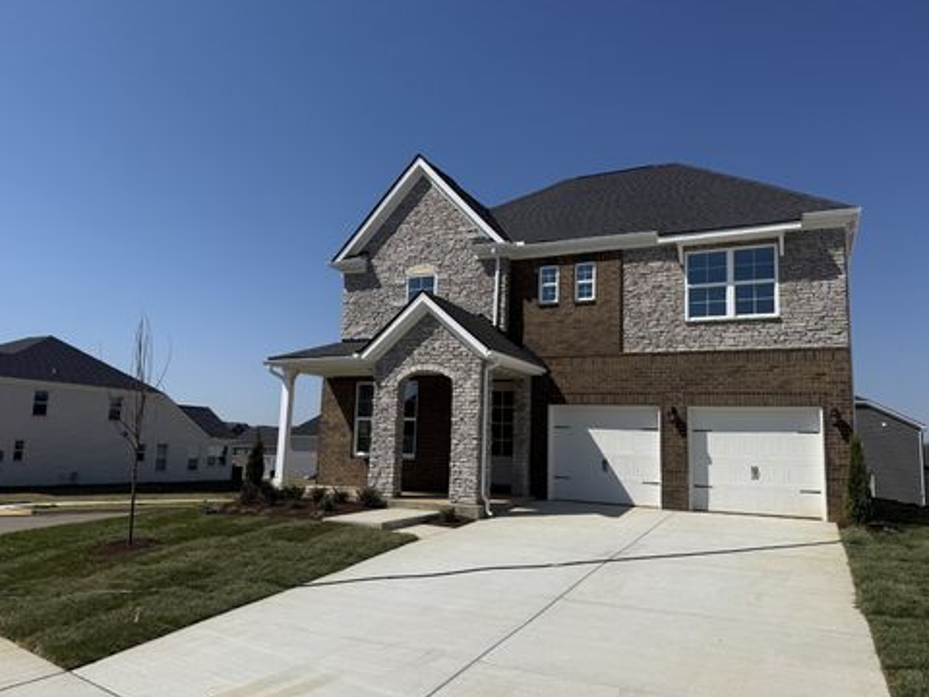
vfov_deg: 54.9
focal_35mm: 25
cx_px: 468
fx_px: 671
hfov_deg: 69.4
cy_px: 351
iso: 80
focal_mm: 6.76
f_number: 1.78
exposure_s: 1/9091
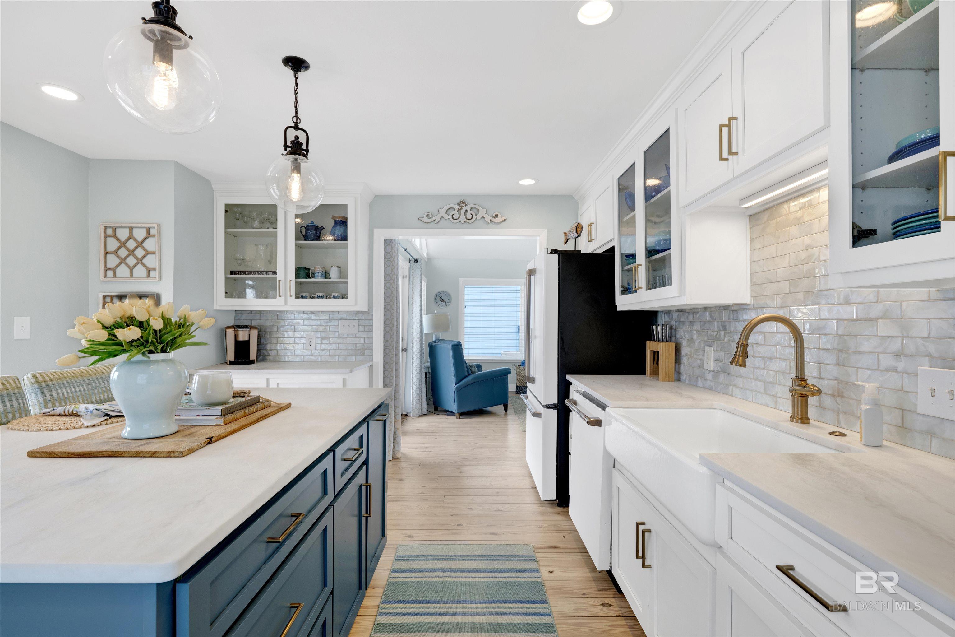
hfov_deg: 96.7
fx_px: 424
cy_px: 318
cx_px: 478
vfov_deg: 73.7
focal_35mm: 16
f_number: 11
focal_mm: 16
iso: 400
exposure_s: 1/20
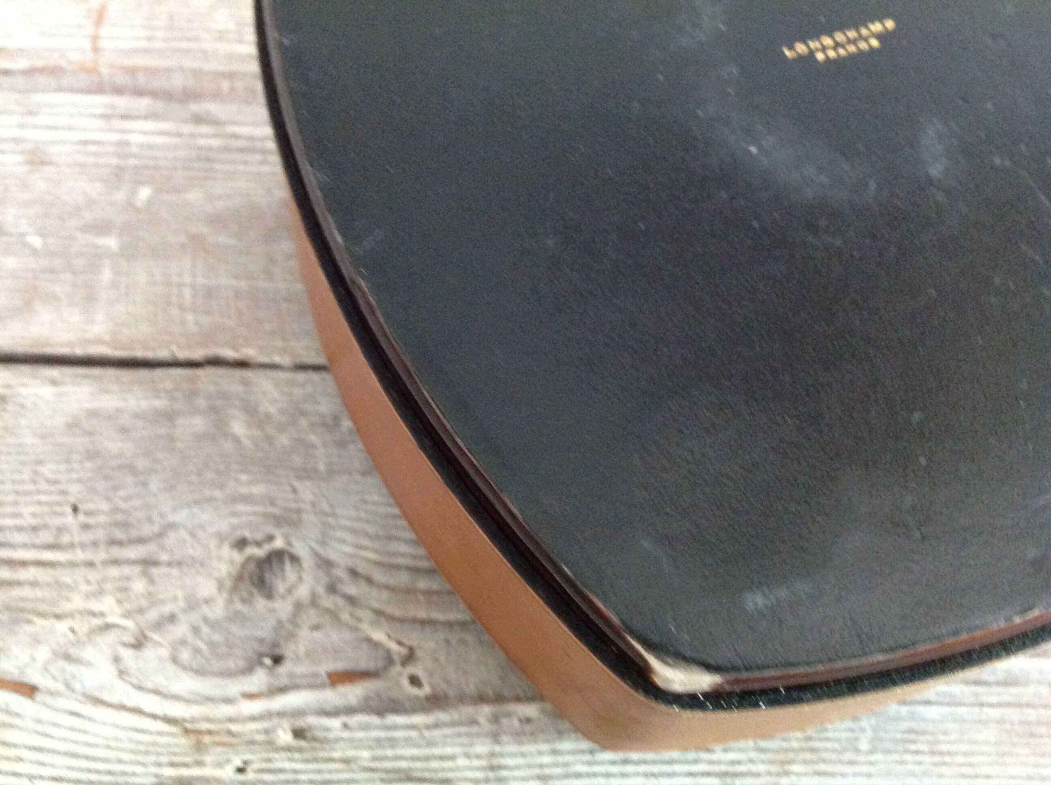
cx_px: 526
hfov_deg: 52.7
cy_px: 392
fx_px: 1061
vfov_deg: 40.6
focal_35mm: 35
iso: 800
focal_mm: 4.28
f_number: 2.4
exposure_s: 1/15
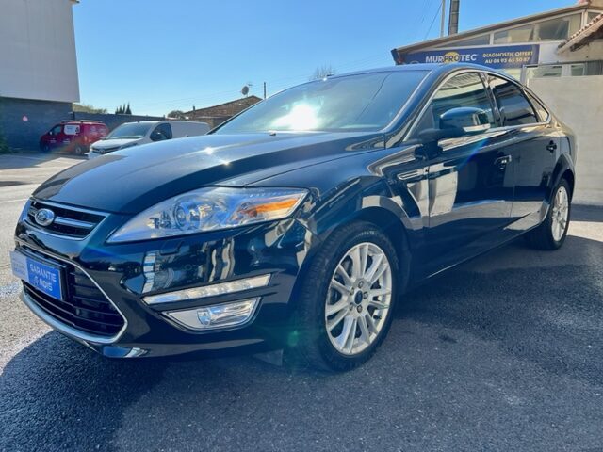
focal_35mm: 26
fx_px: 453
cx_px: 302
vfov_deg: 53.1
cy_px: 226
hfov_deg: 67.3
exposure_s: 1/1698
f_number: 1.5
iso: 50
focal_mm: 5.7
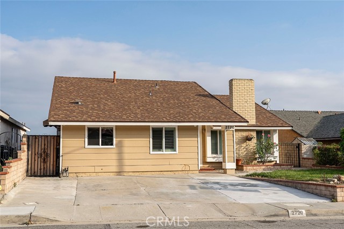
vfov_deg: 37.8
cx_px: 172
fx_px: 334
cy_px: 114
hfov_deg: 54.5
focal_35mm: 35
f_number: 7.1
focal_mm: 35
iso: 320
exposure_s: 1/1600
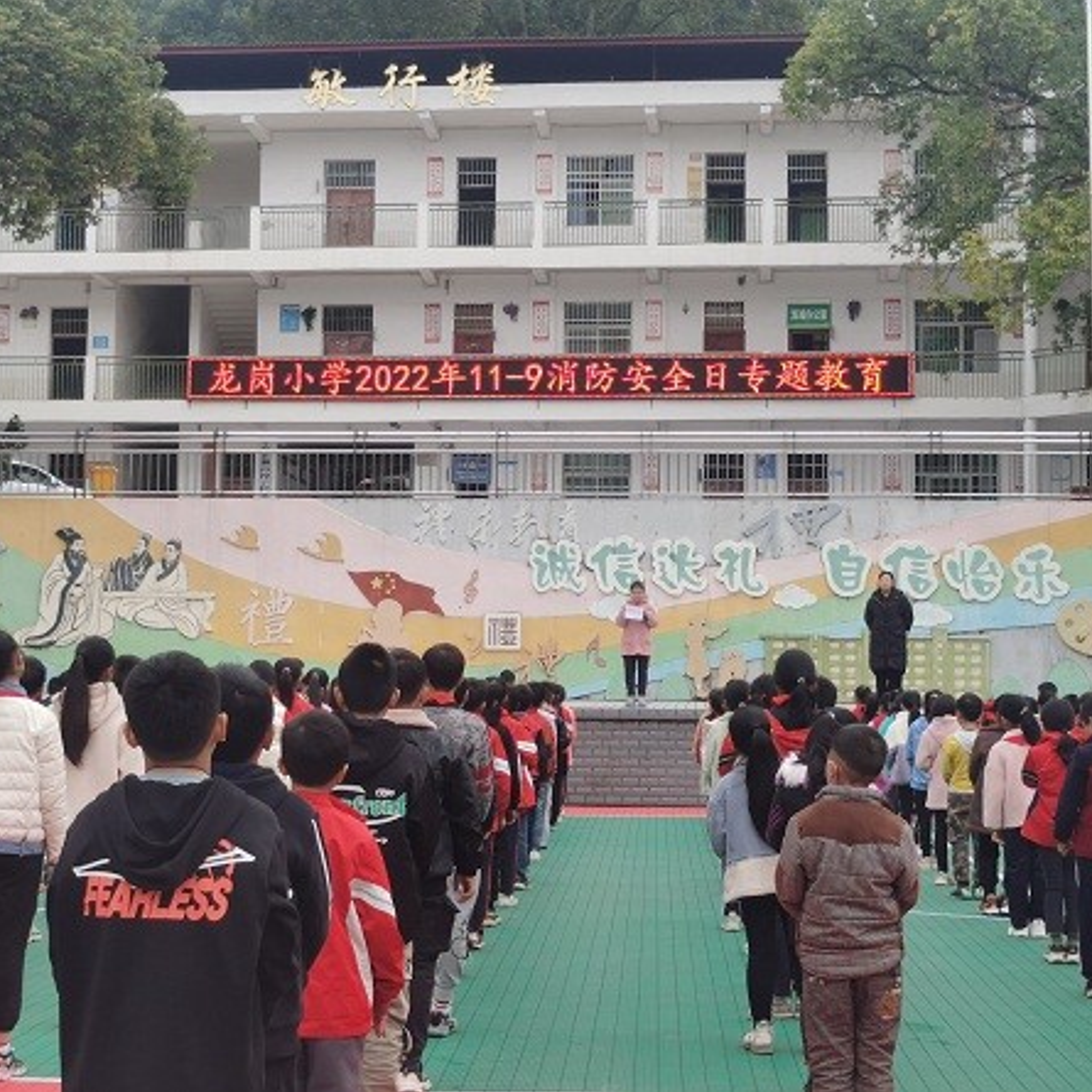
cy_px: 542
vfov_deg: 27.7
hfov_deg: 27.7
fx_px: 2213
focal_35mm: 62
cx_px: 513
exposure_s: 1/320
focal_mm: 5.58
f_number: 1.8
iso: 50
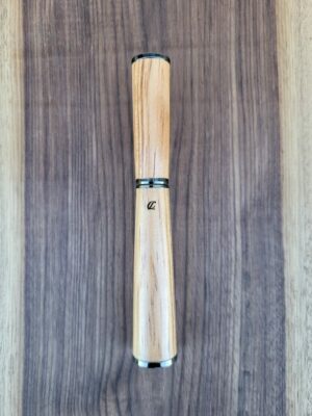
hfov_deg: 53.1
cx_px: 156
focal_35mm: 26
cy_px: 208
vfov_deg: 67.3
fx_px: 312
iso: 100
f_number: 1.8
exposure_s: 1/100
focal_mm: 5.4
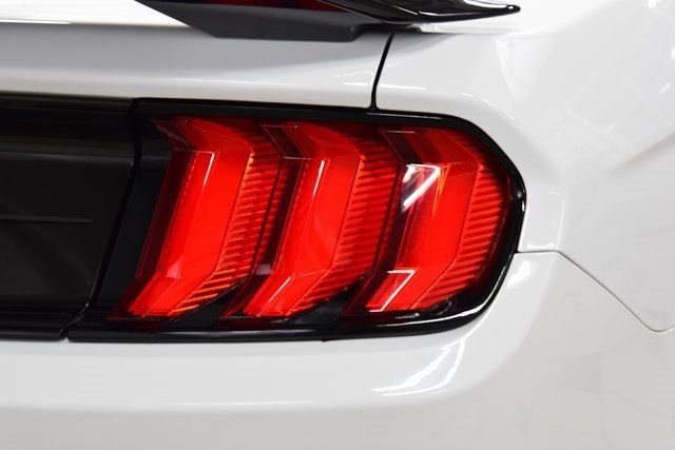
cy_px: 225
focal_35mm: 75
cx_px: 338
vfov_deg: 18.2
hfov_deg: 27.0
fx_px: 1406
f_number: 5.6
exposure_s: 1/60
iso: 1600
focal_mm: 50
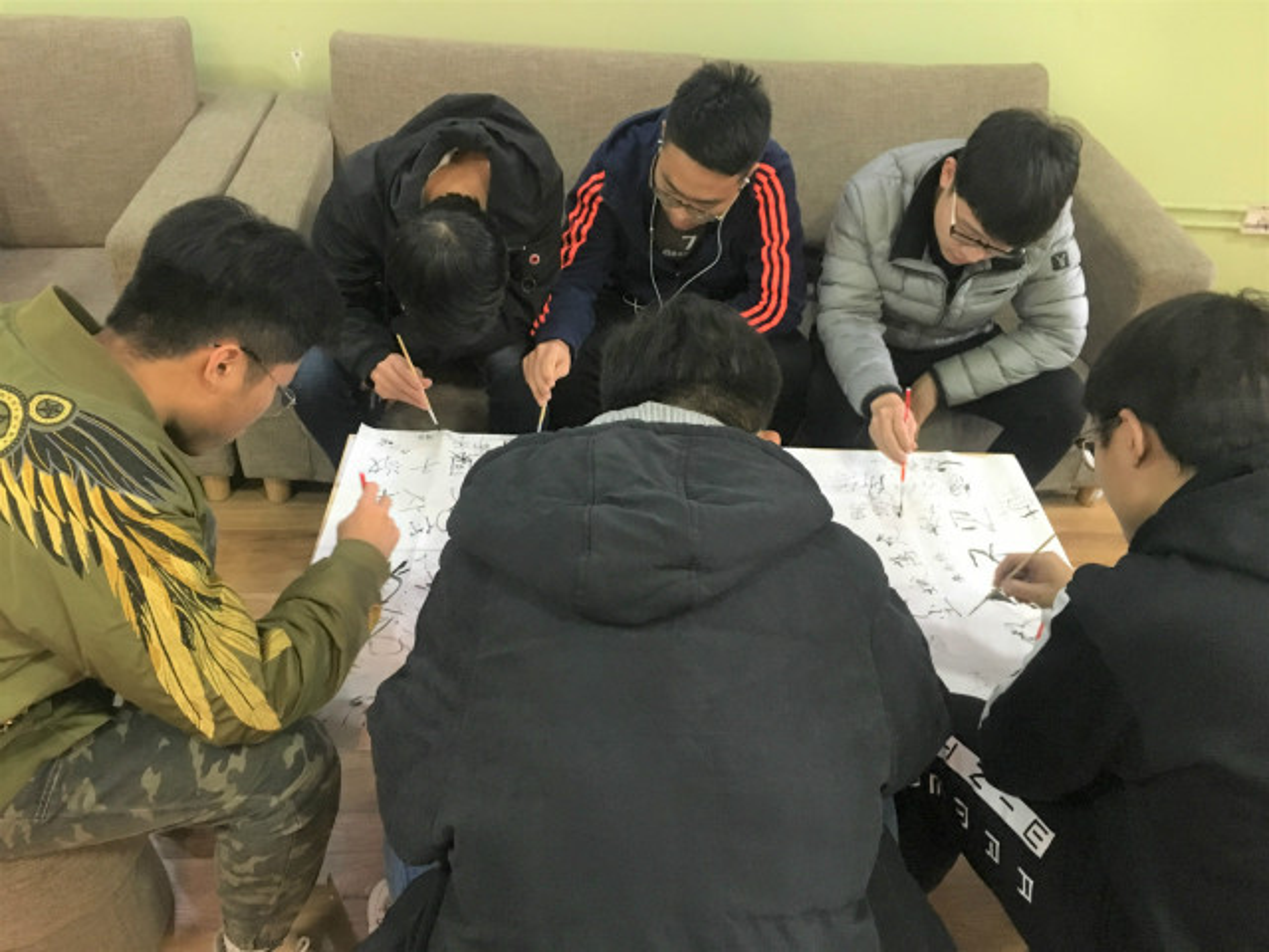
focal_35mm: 29
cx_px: 634
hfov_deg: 61.7
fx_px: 1063
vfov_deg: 48.2
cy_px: 476
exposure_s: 1/17
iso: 250
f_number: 2.2
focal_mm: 4.15
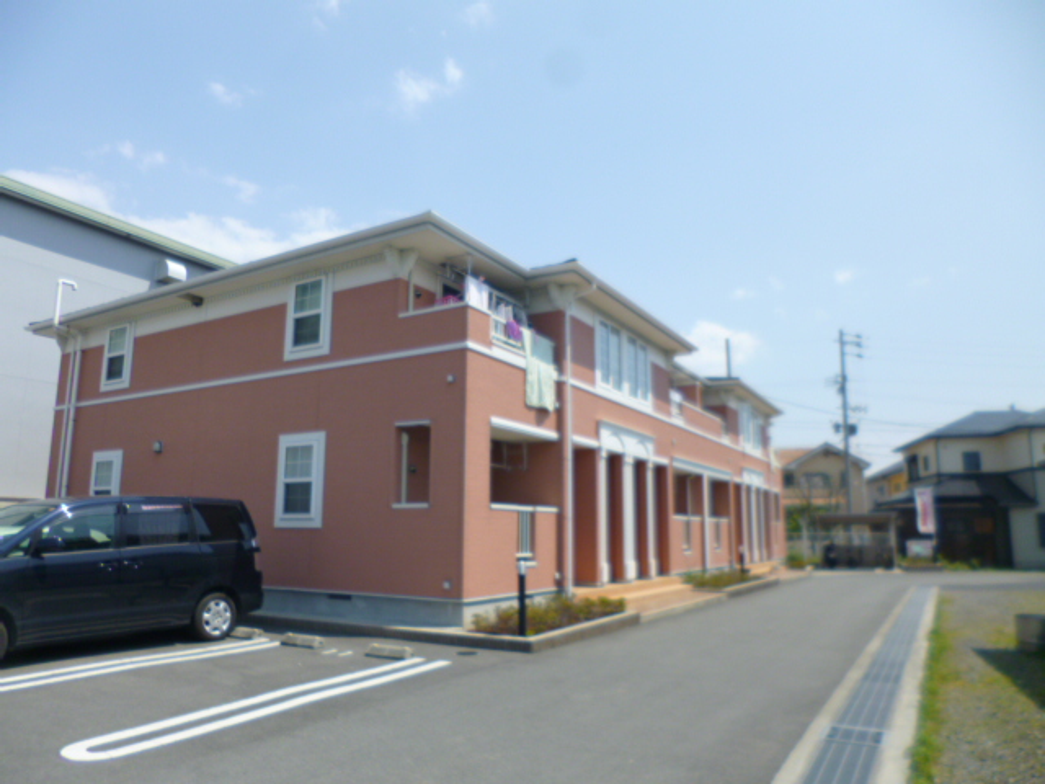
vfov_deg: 56.8
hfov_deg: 71.6
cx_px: 522
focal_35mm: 24
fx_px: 725
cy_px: 392
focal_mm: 4.3
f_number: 9
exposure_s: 1/125
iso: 100
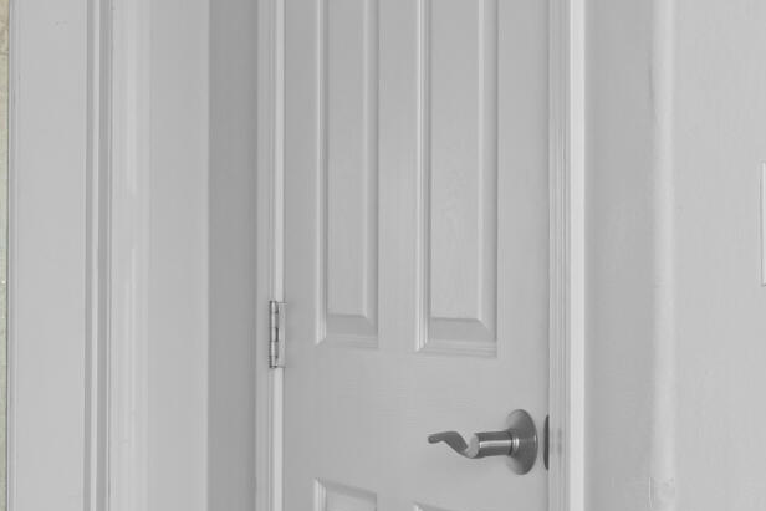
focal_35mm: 73
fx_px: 1554
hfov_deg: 27.0
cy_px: 288
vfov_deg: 18.7
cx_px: 640
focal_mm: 10
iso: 2500
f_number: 7.1
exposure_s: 1/60
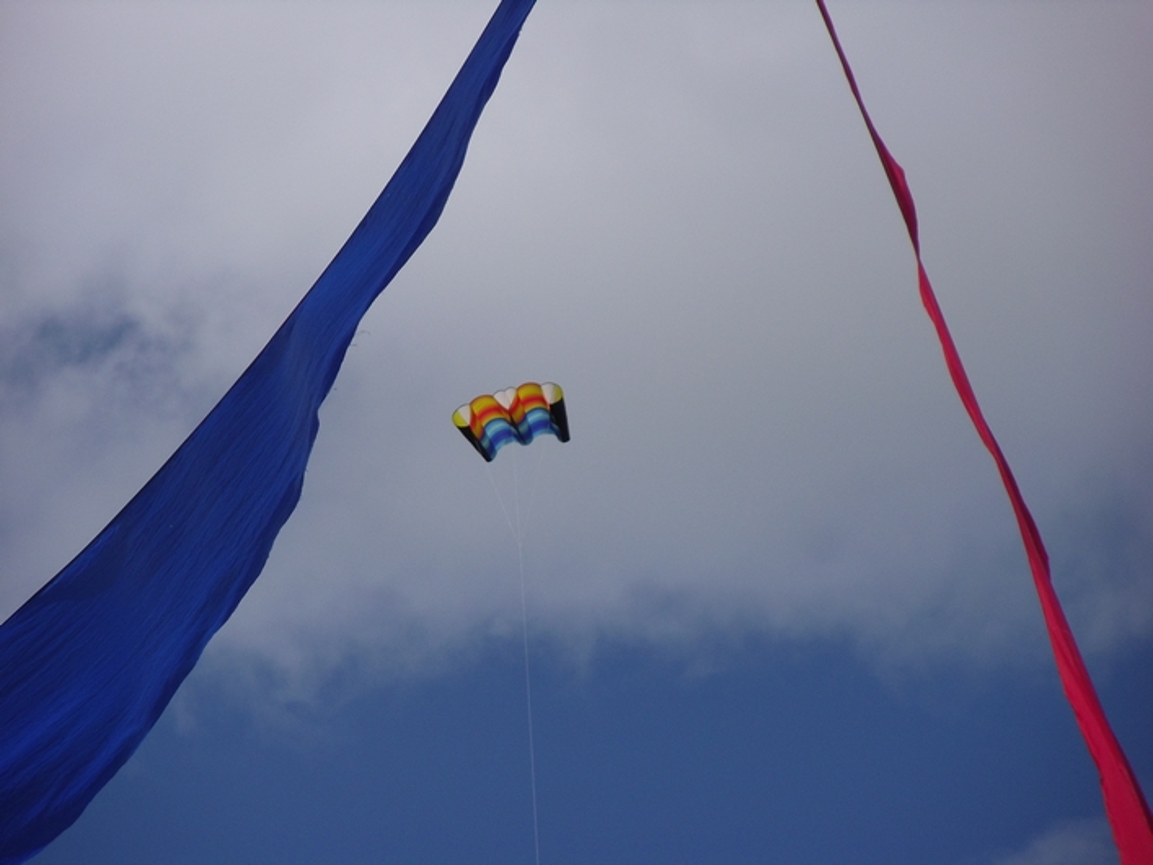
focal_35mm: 217
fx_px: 7227
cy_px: 432
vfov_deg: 6.8
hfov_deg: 9.1
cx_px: 576
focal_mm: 39.2
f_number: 5.5
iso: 80
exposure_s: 1/824
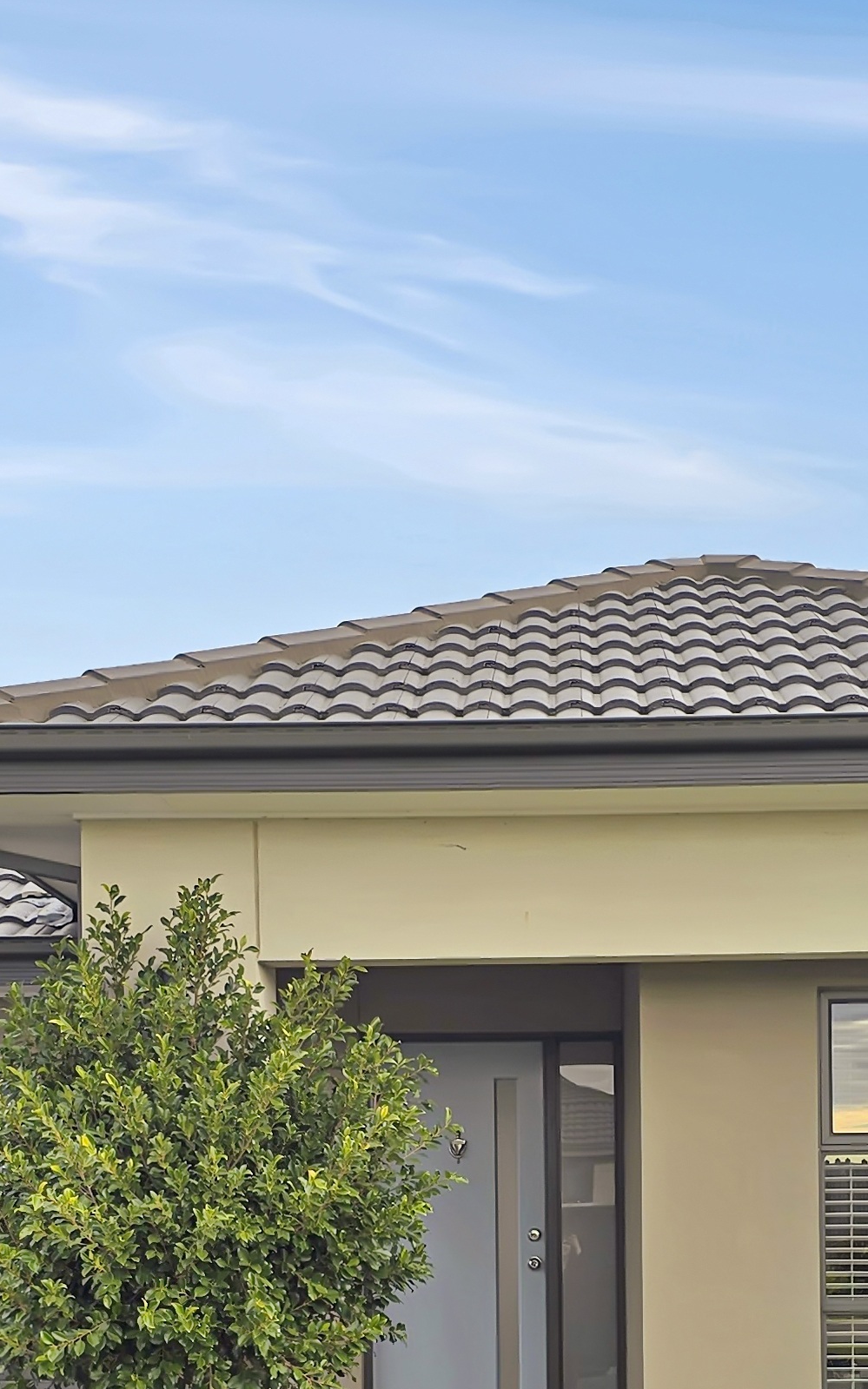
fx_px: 2309
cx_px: 555
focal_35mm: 61
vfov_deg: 32.0
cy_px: 1218
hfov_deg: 21.2
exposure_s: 1/278
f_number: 1.7
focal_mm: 6.3
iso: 12
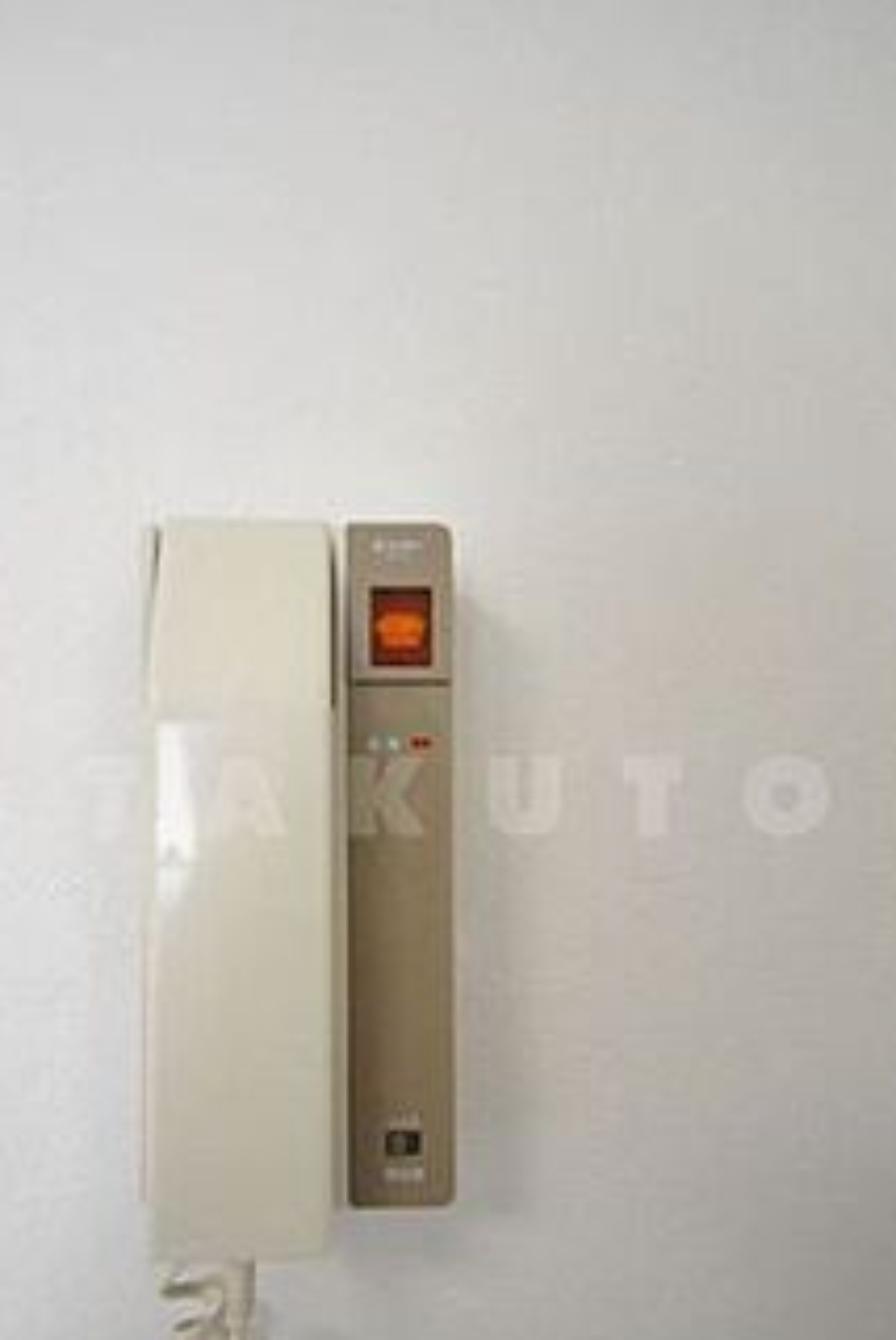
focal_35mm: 18
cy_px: 800
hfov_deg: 66.8
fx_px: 670
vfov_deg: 88.9
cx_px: 358
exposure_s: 1/80
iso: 800
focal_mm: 8
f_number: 4.5
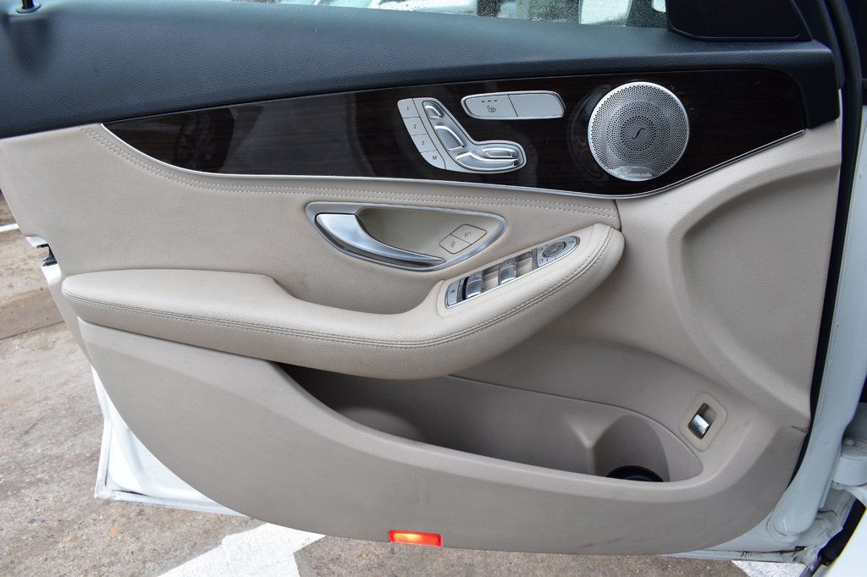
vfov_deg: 47.9
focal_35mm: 27
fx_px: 650
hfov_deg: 67.4
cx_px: 434
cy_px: 288
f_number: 8
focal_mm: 18
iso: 400
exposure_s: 1/50
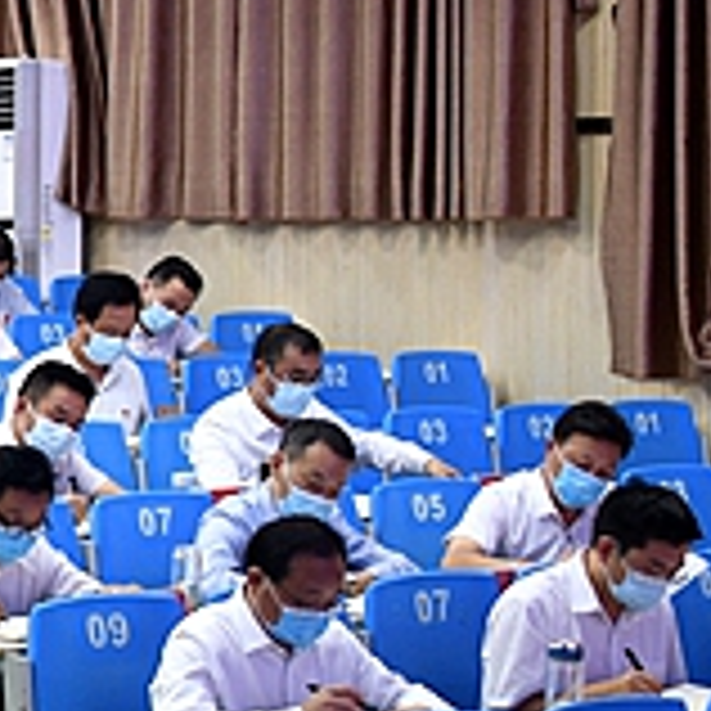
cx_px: -626
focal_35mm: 138
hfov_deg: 11.6
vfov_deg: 12.7
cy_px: 344
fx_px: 3207
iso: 720
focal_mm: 32
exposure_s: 1/30
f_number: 3.5
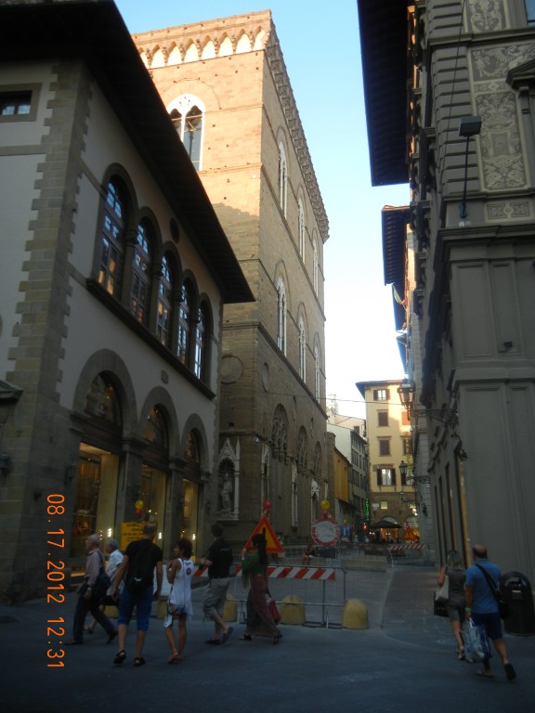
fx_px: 618
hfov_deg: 46.8
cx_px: 268
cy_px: 356
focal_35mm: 30
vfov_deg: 60.0
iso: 160
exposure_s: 1/147
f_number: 3.5
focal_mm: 5.4
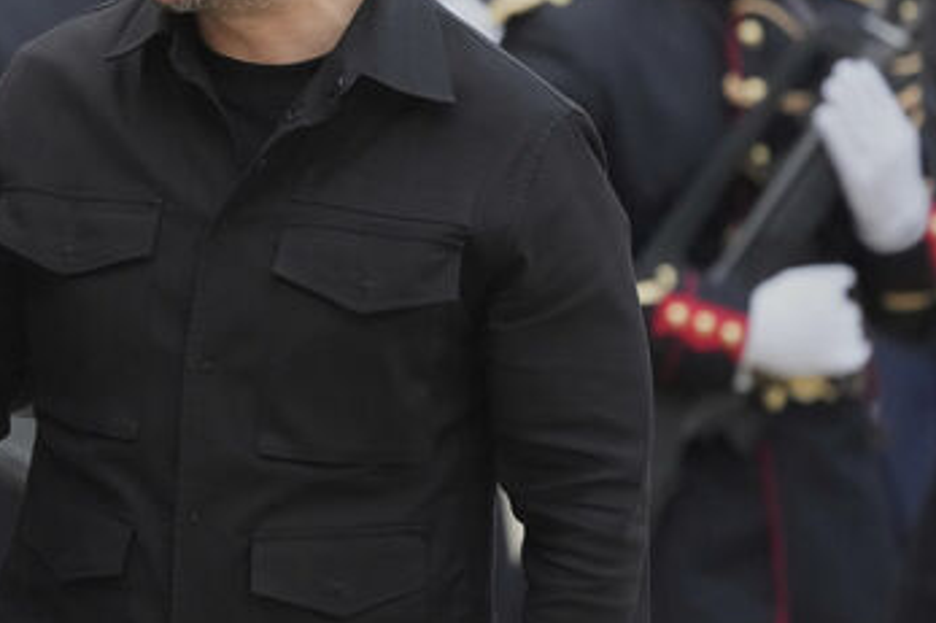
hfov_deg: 2.8
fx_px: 19282
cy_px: 177
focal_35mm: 742
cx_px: 16
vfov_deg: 1.9
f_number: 6.3
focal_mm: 276
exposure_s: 1/500
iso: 4000
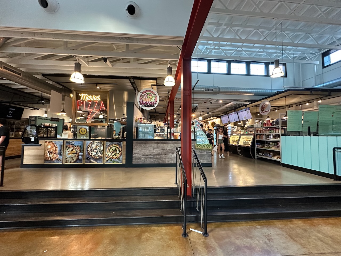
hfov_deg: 102.1
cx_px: 170
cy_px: 128
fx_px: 138
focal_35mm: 14
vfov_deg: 85.7
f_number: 2.2
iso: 500
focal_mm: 2.22
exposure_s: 1/60
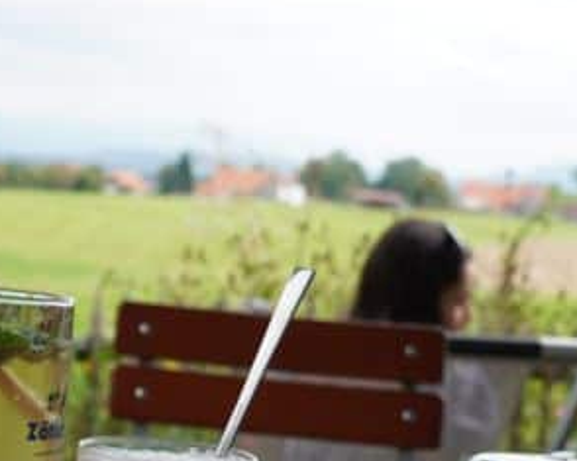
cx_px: -45
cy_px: 499
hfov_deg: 20.0
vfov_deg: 16.2
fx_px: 1571
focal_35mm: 92
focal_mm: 24
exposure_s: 1/50
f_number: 4.5
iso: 100
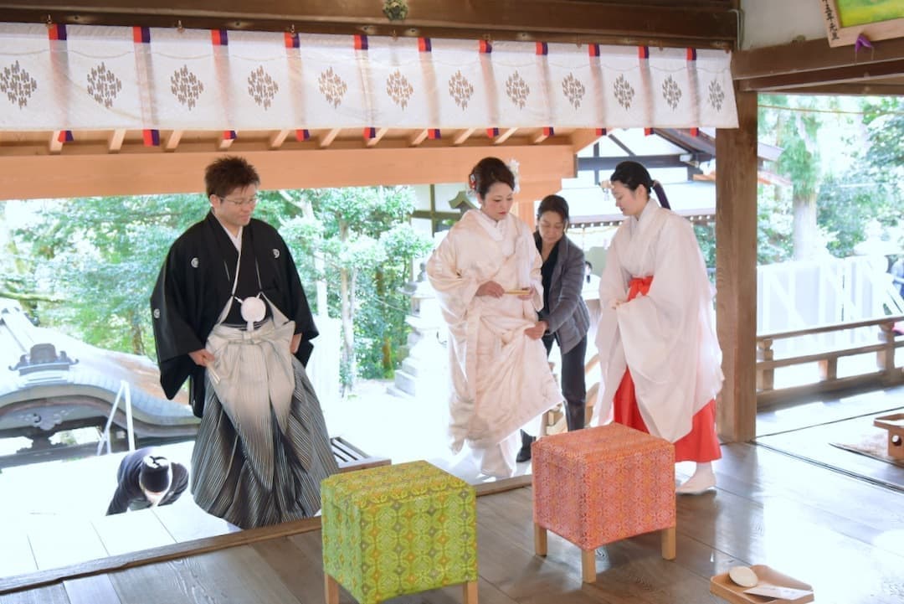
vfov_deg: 36.9
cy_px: 302
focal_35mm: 36
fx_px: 904
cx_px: 452
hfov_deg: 53.1
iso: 4000
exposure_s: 1/60
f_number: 5.6
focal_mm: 36
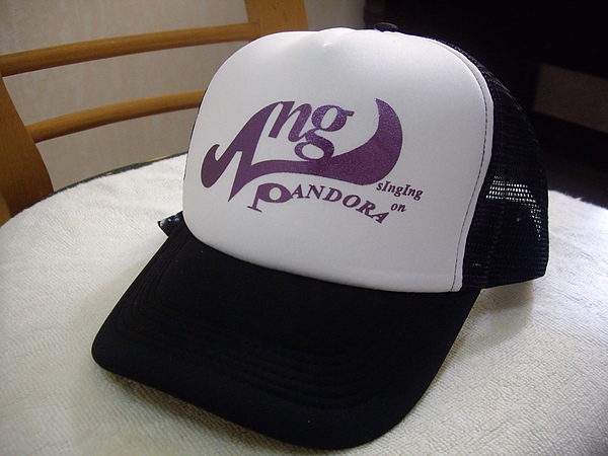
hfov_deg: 49.0
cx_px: 304
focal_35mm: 38
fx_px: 667
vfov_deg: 37.7
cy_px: 228
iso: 400
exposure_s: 1/30
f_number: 2.8
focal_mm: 7.9
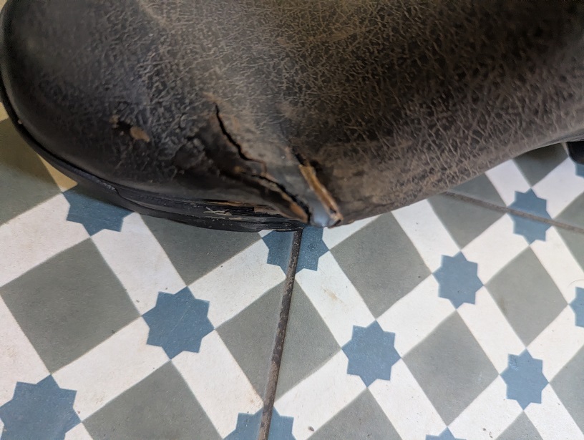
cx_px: 292
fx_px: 406
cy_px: 220
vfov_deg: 57.0
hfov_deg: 71.5
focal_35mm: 24
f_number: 1.85
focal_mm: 6.81
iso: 1456
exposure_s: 1/141
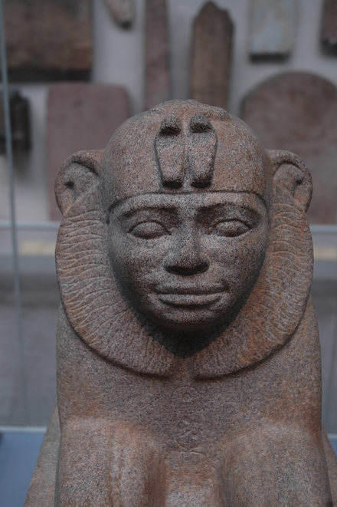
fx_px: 654
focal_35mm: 46
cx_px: 168
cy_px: 254
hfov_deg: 28.9
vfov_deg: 42.3
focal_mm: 31
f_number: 5
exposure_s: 1/100
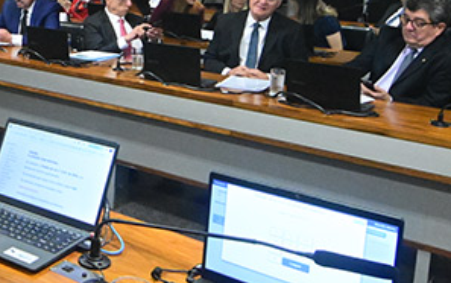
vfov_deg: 23.9
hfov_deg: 34.5
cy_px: 40
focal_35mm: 53
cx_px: -5
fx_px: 652
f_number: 5
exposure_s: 1/160
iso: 5000
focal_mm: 12
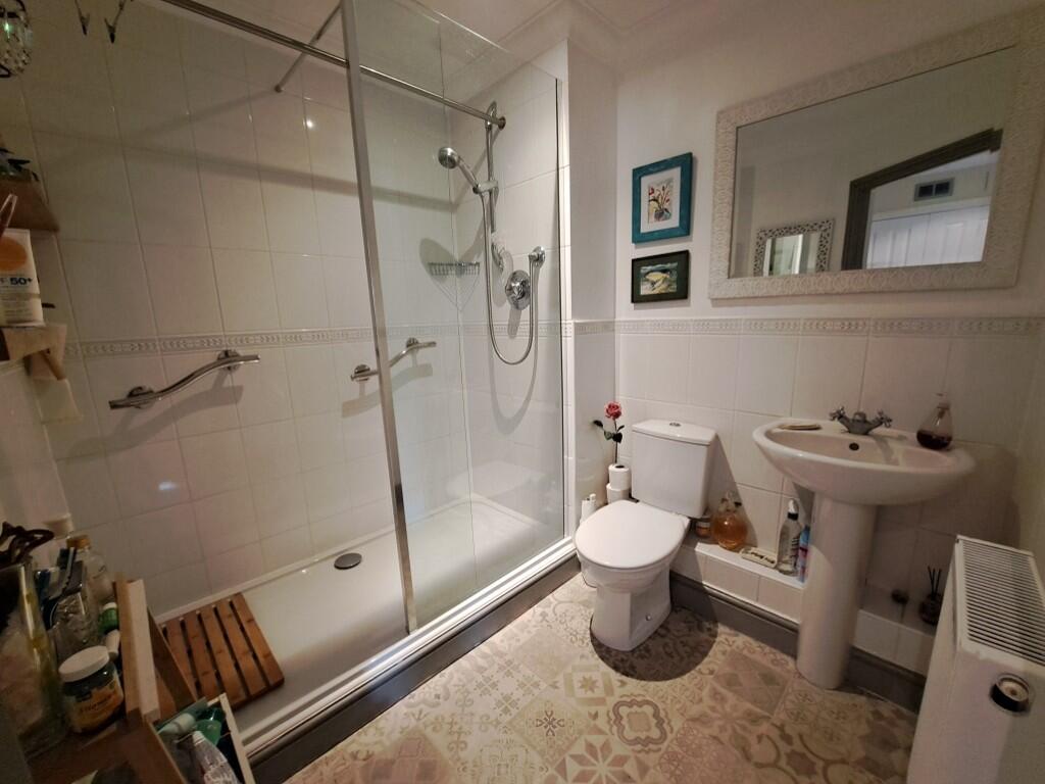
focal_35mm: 13
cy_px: 392
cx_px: 522
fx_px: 392
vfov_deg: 89.9
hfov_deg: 106.2
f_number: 2.2
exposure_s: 1/25
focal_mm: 1.74
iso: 320
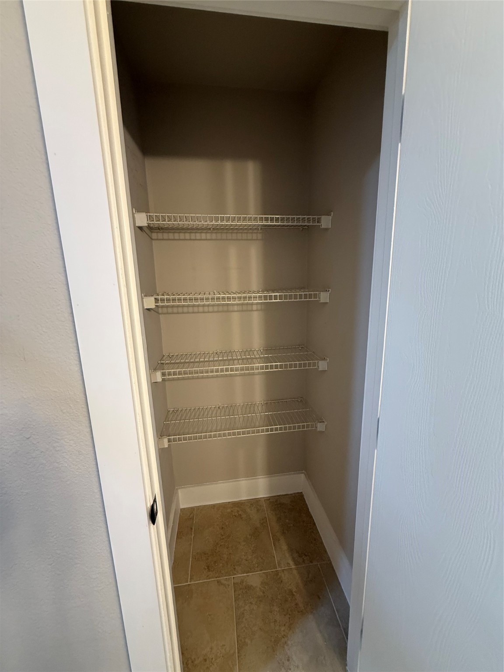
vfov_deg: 102.1
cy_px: 336
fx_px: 272
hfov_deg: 85.7
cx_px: 252
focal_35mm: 14
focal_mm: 2.22
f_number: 2.2
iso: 320
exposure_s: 1/60
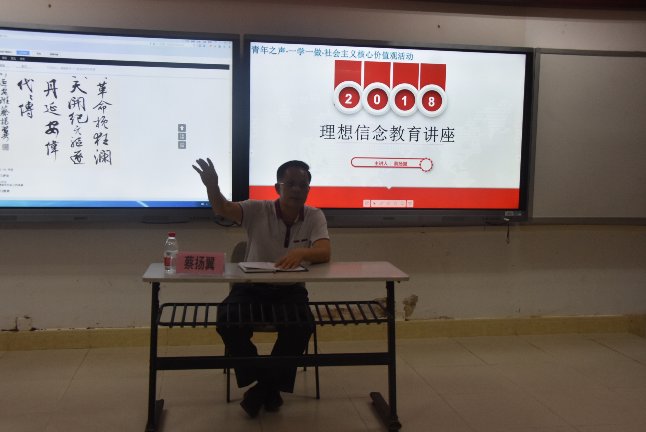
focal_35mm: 39
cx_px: 323
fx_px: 700
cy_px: 216
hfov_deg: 49.5
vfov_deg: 34.3
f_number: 5.6
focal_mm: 26
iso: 800
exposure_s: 1/125
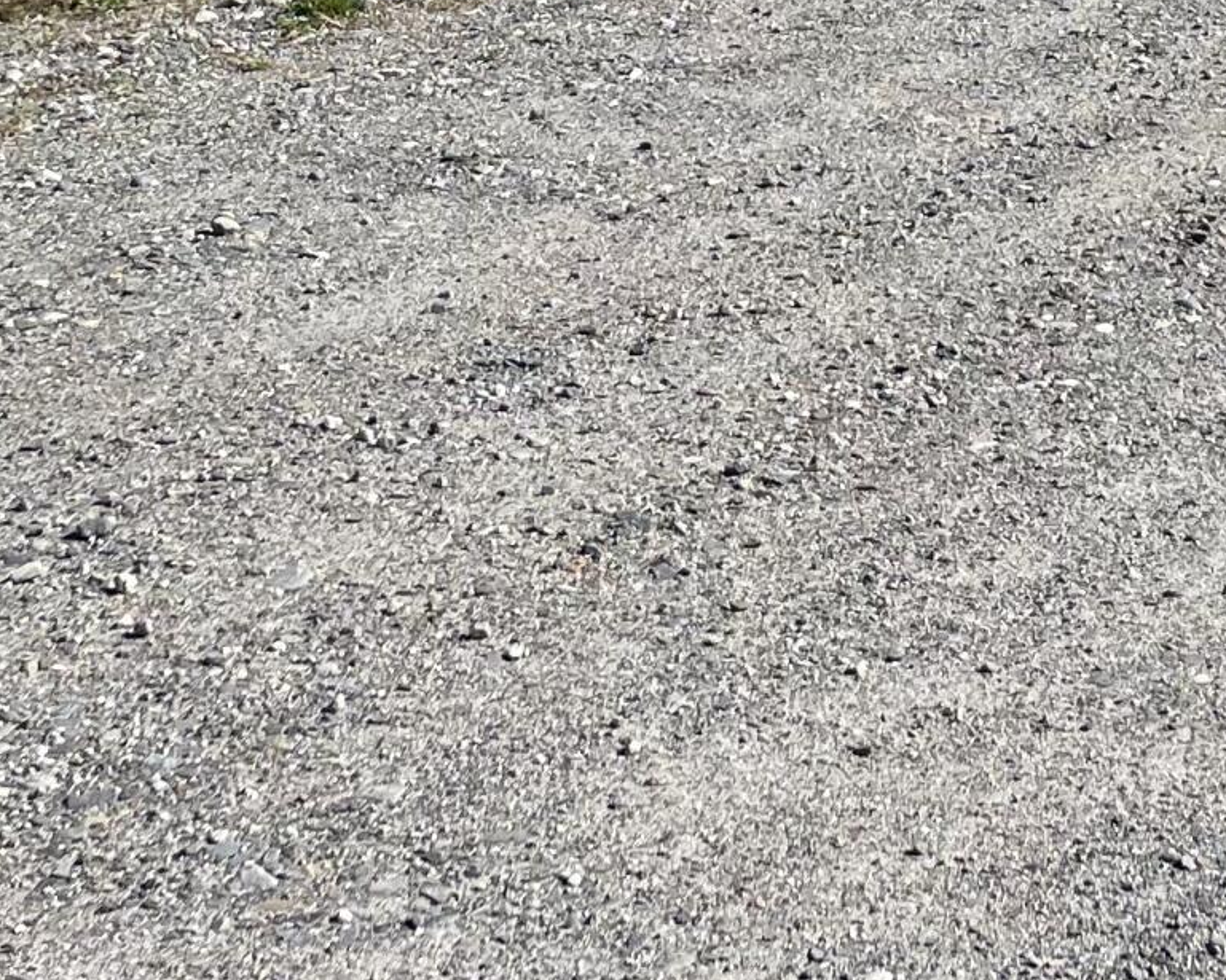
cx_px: 1035
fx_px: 3592
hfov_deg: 19.1
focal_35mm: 99
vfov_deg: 14.9
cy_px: -293
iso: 32
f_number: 1.6
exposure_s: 1/3205
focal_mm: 4.2
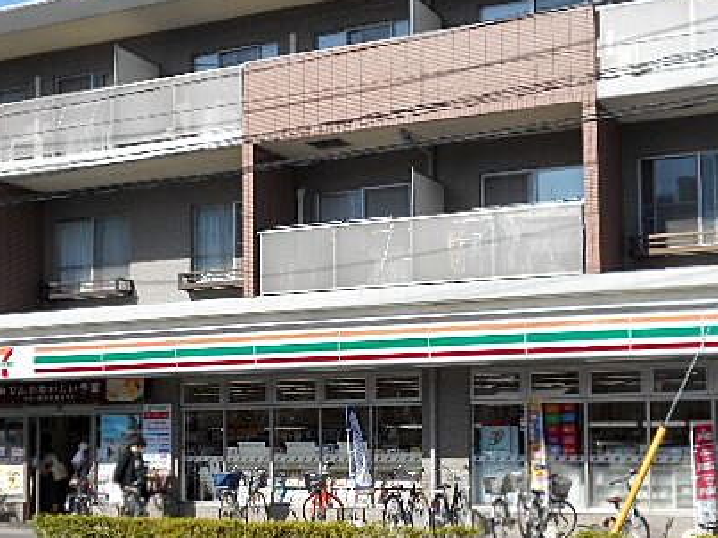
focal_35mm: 62
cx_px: 337
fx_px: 1286
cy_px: 360
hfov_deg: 31.2
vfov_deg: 23.5
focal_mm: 6.7
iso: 80
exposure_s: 1/800
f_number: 3.9
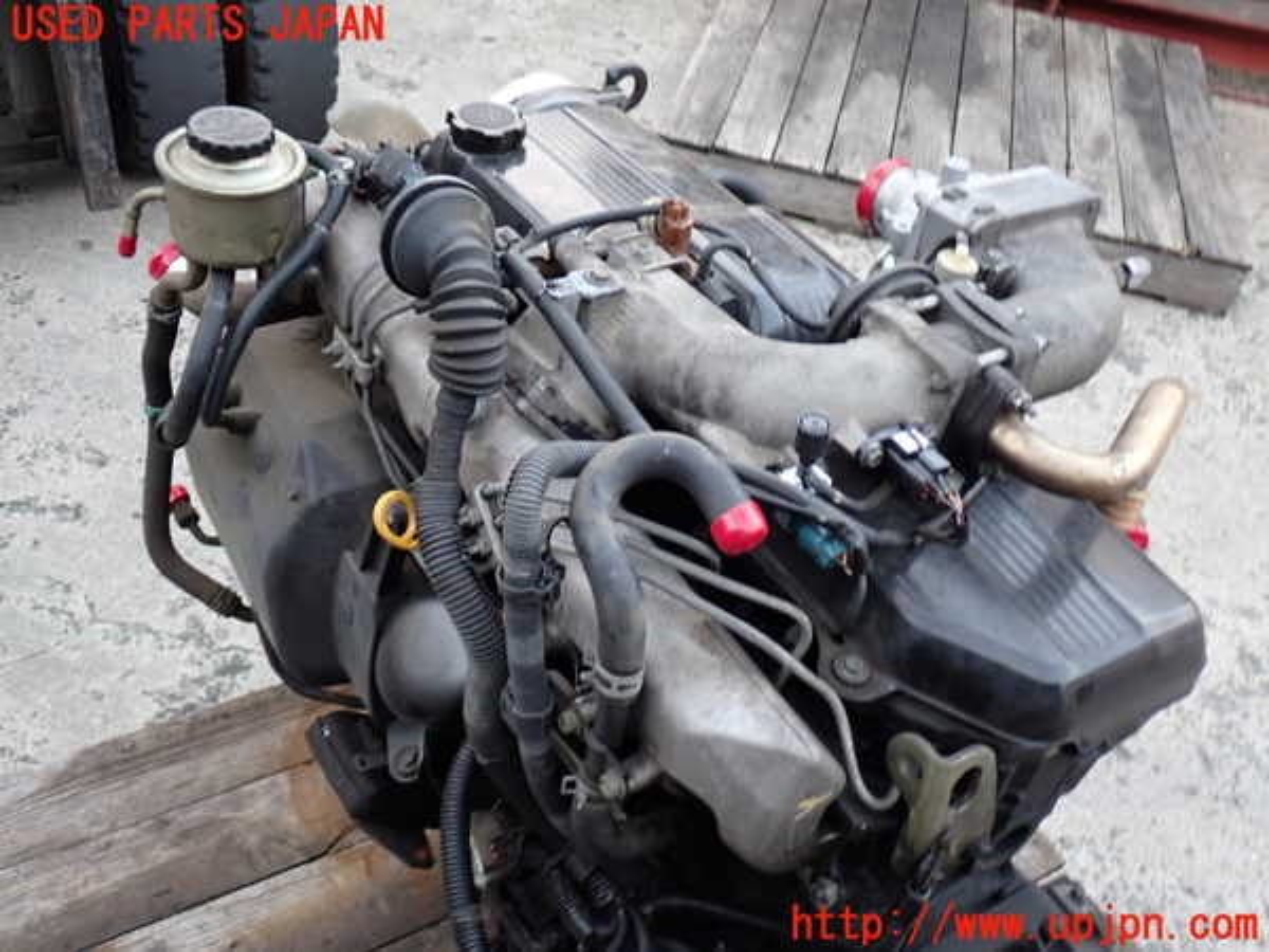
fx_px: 1320
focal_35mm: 36
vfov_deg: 39.7
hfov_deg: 51.4
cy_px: 476
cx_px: 634
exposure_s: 1/40
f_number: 2.5
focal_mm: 6.37
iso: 200
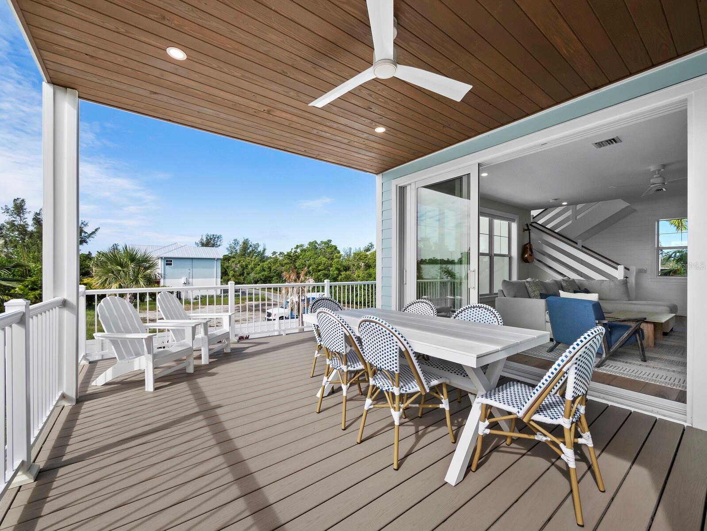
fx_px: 286
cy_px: 266
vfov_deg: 85.7
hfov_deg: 102.0
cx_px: 354
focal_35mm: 14
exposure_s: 1/50
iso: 200
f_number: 11
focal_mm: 7
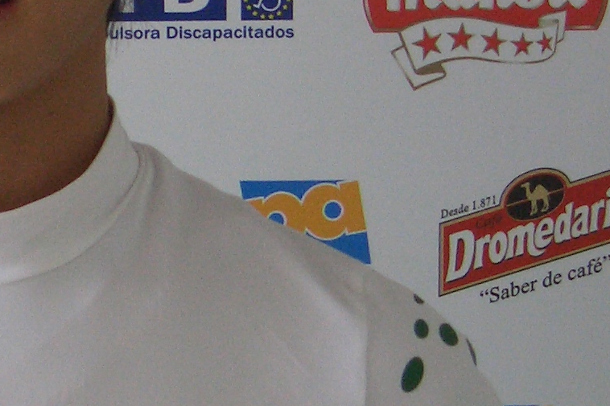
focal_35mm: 196
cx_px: -113
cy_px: 118
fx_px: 3320
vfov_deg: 7.0
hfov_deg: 10.3
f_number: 3.5
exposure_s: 1/100
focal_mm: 10.2
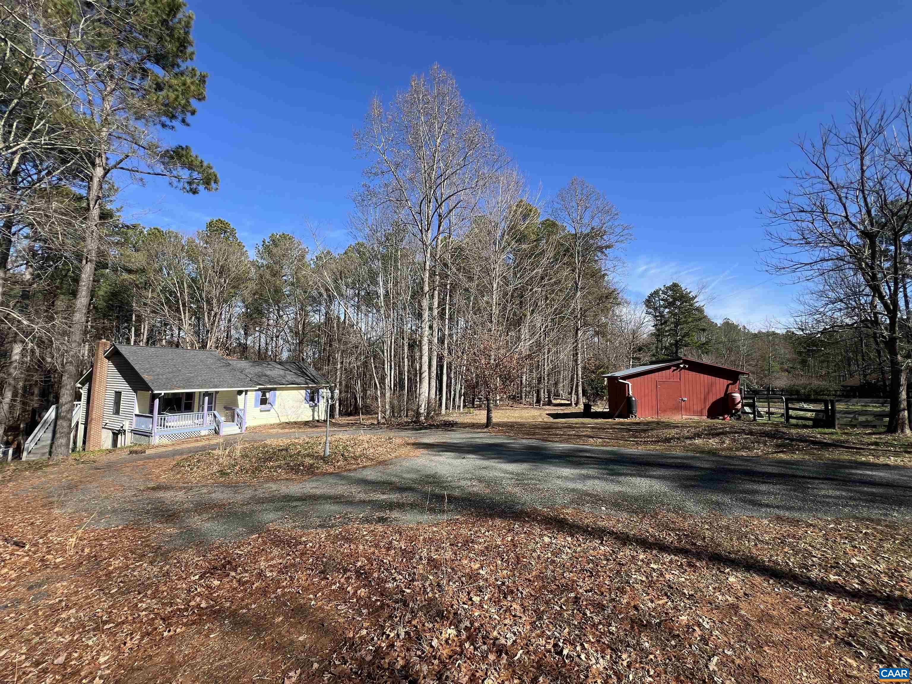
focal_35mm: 13
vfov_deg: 89.9
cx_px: 456
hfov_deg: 106.2
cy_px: 342
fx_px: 343
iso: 32
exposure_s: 1/786
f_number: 1.8
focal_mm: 1.57
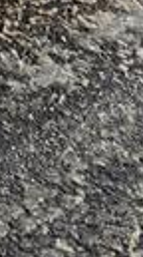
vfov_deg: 11.8
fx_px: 1058
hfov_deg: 7.1
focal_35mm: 156
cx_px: -236
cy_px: -317
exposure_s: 1/7944
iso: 64
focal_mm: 6.3
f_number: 1.7
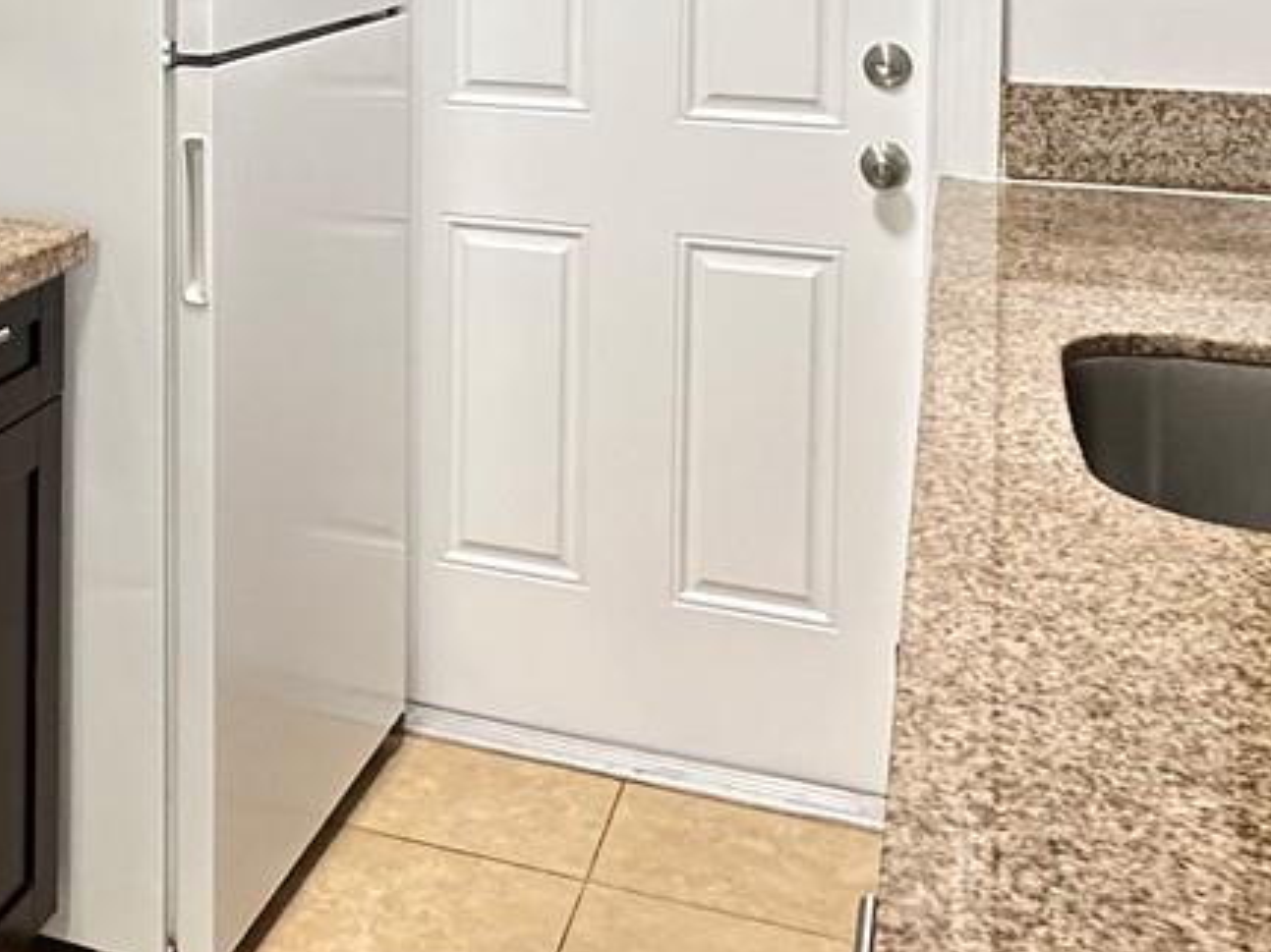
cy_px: -77
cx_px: 94
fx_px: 1909
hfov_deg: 34.5
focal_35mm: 52
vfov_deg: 26.0
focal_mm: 2.22
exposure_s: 1/60
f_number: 2.2
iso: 250
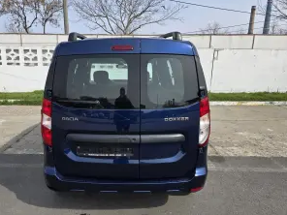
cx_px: 114
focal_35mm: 28
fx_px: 232
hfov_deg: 62.9
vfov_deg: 49.7
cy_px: 116
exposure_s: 1/5153
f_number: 1.7
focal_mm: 6.3
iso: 80
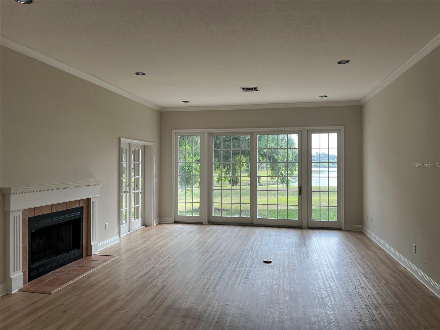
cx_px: 220
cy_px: 165
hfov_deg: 67.3
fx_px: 330
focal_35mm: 26
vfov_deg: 53.1
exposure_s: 1/271
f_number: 1.6
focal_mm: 5.1
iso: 40
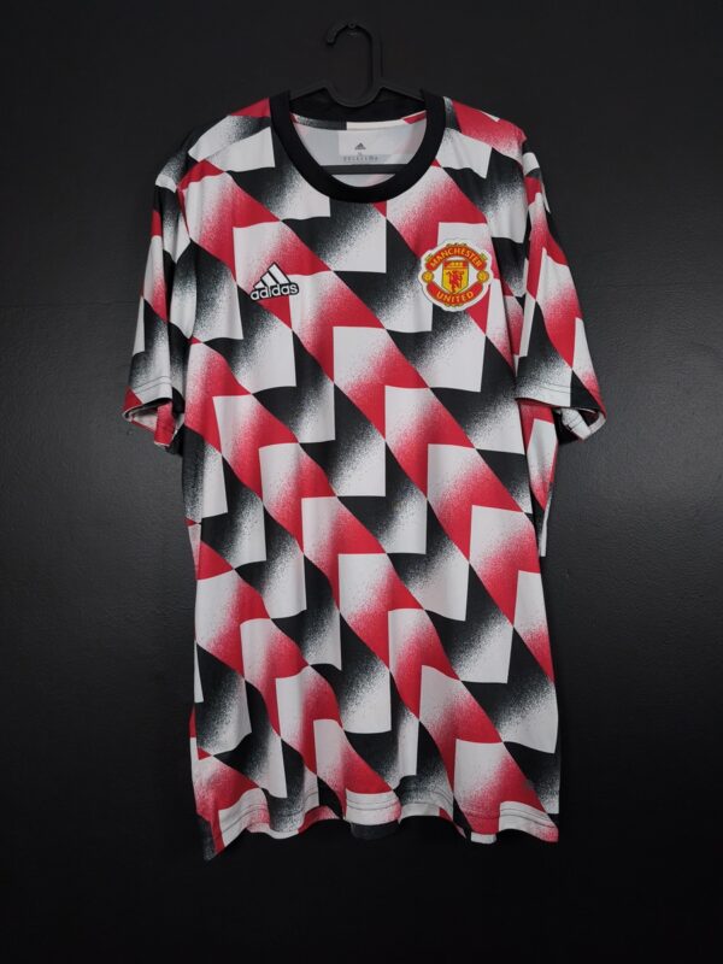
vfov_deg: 73.9
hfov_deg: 58.9
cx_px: 362
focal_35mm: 23
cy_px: 482
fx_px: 641
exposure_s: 1/125
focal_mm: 6.57
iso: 500
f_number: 1.6
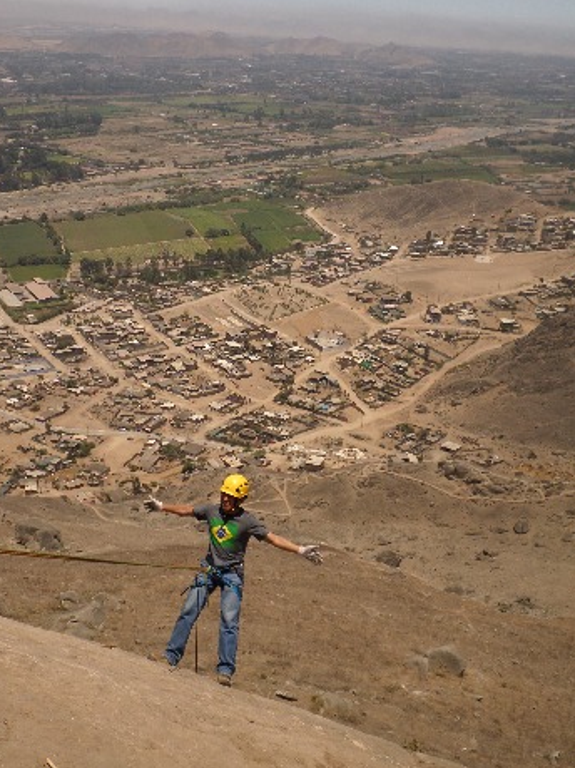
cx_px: 243
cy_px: 350
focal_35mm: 43
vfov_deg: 43.8
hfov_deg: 33.5
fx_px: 953
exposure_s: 1/180
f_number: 10.8
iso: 80
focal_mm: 6.5
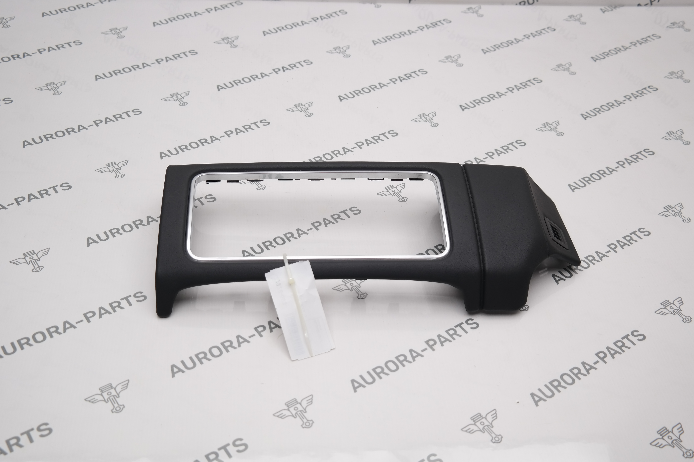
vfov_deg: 32.6
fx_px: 790
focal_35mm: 41
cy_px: 231
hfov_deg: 47.4
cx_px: 347
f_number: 4
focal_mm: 27
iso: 100
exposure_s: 1/100
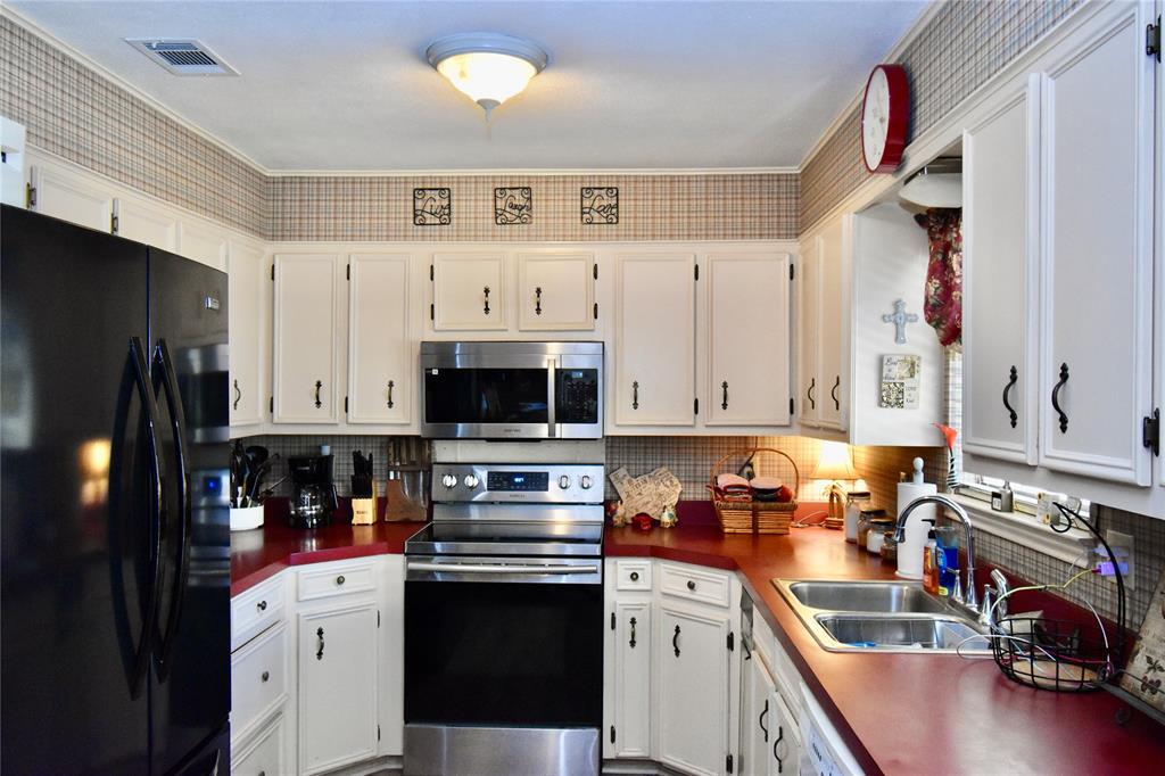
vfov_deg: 43.6
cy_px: 388
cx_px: 582
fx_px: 970
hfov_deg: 61.9
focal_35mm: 30
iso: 3600
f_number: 5.6
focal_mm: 20
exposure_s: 1/60
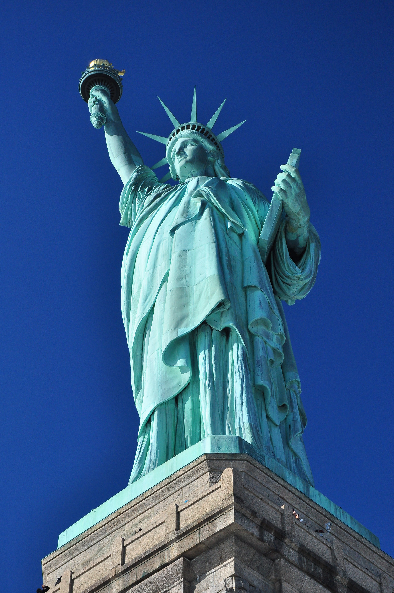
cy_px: 296
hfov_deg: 20.1
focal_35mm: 68
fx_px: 1111
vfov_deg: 29.9
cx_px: 197
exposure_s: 1/1000
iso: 640
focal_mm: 45
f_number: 8
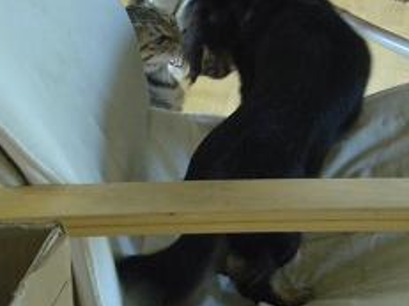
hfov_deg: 11.9
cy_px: 127
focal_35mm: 166
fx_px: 1960
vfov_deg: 8.9
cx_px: 224
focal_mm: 18.9
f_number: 5.9
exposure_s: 1/31.3
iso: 800
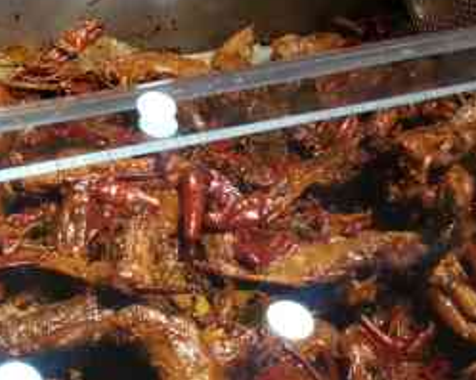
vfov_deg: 20.1
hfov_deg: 24.1
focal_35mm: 74
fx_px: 1042
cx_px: -40
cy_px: 379
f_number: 2.2
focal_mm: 3.95
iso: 100
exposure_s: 1/50
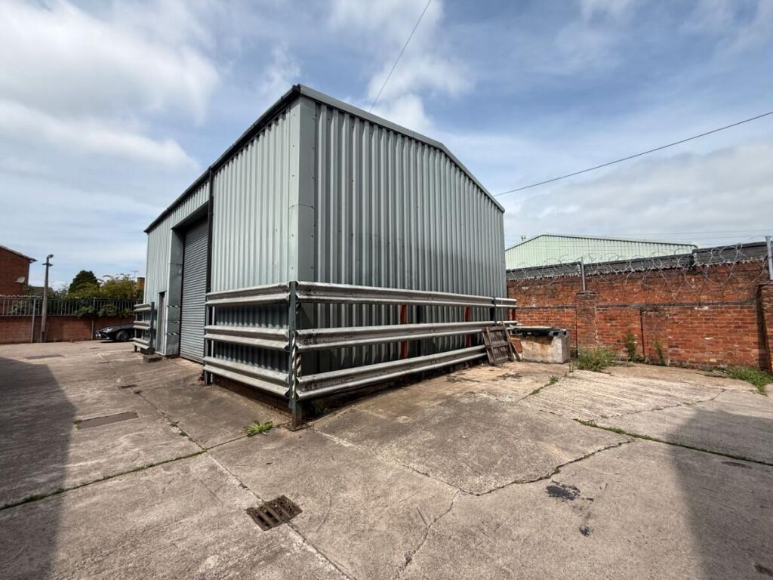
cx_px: 386
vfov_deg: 85.7
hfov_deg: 102.1
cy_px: 290
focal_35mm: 14
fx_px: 313
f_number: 2.2
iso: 50
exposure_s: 1/1901
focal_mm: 2.22
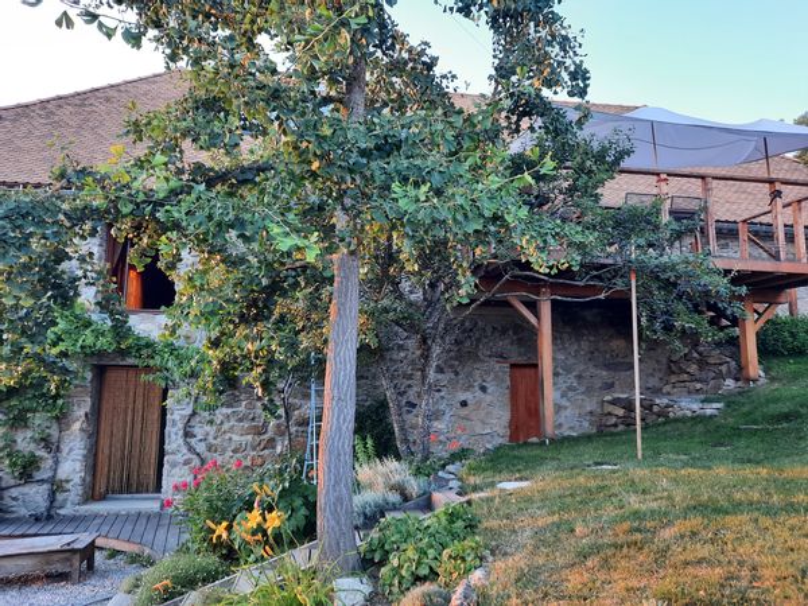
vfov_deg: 54.9
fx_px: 584
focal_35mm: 25
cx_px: 404
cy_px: 303
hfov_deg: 69.4
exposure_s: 1/50
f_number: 2
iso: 125
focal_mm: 4.6
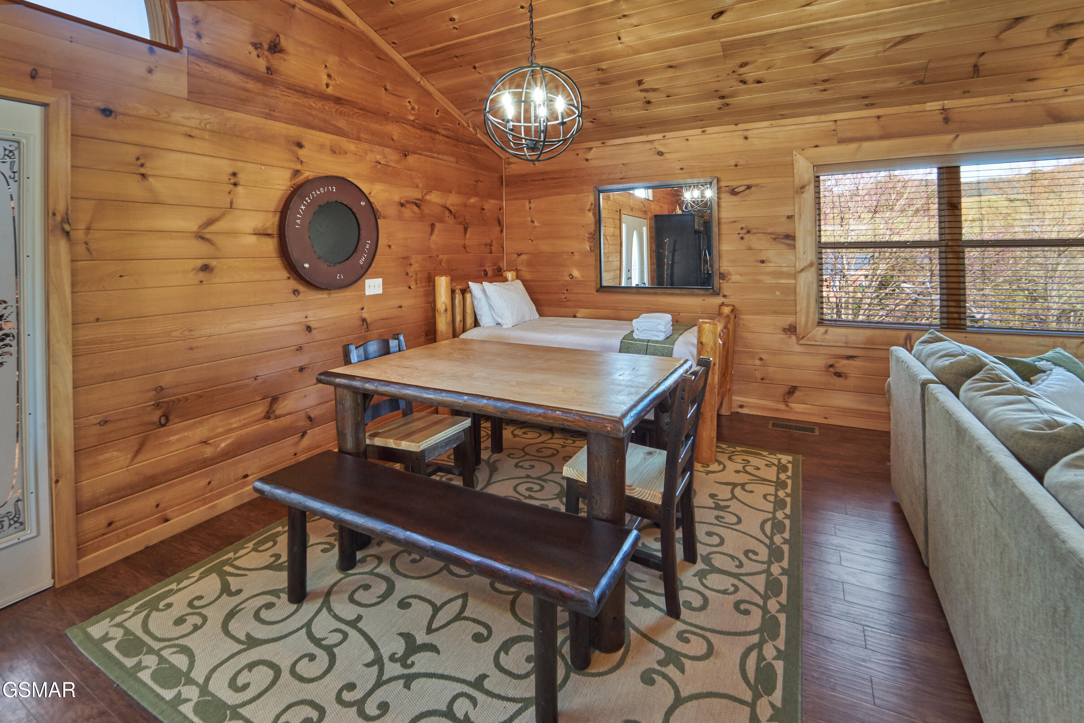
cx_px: 542
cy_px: 362
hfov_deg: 104.3
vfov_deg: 81.2
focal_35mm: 14
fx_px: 422
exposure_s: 1/6
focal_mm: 14
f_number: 14
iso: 1000
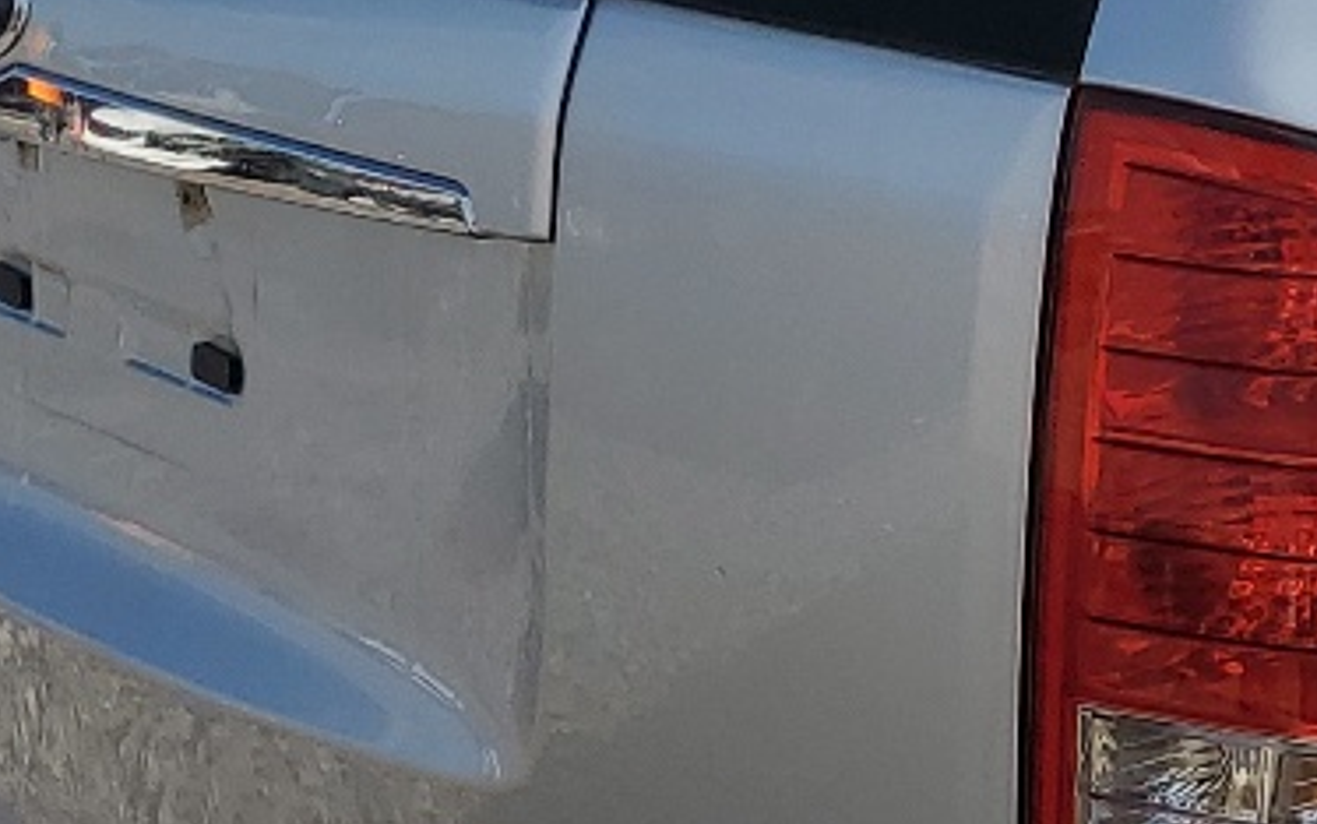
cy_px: 461
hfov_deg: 16.5
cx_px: 1824
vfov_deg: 11.1
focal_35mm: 118
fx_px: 4237
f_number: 1.5
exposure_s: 1/5000
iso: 50
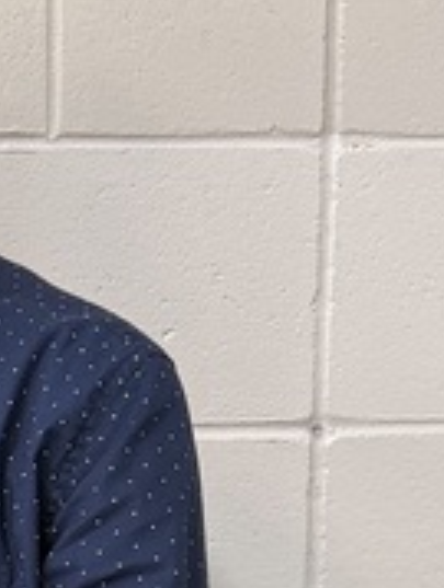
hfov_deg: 10.6
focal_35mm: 137
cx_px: -141
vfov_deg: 13.0
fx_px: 2335
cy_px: 1074
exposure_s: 1/60
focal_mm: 6.76
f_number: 1.78
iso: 125
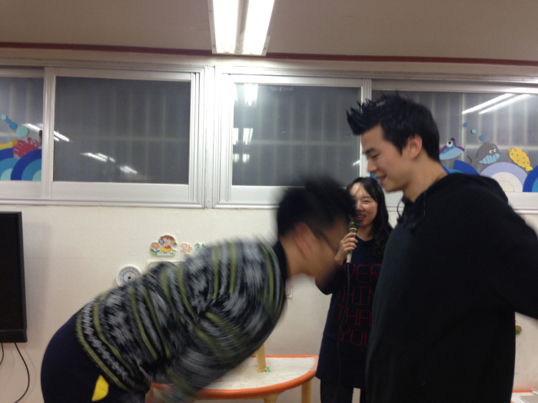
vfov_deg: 42.9
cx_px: 269
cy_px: 202
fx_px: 513
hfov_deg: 55.4
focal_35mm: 33
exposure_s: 1/20
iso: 80
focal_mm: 4.13
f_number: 2.4
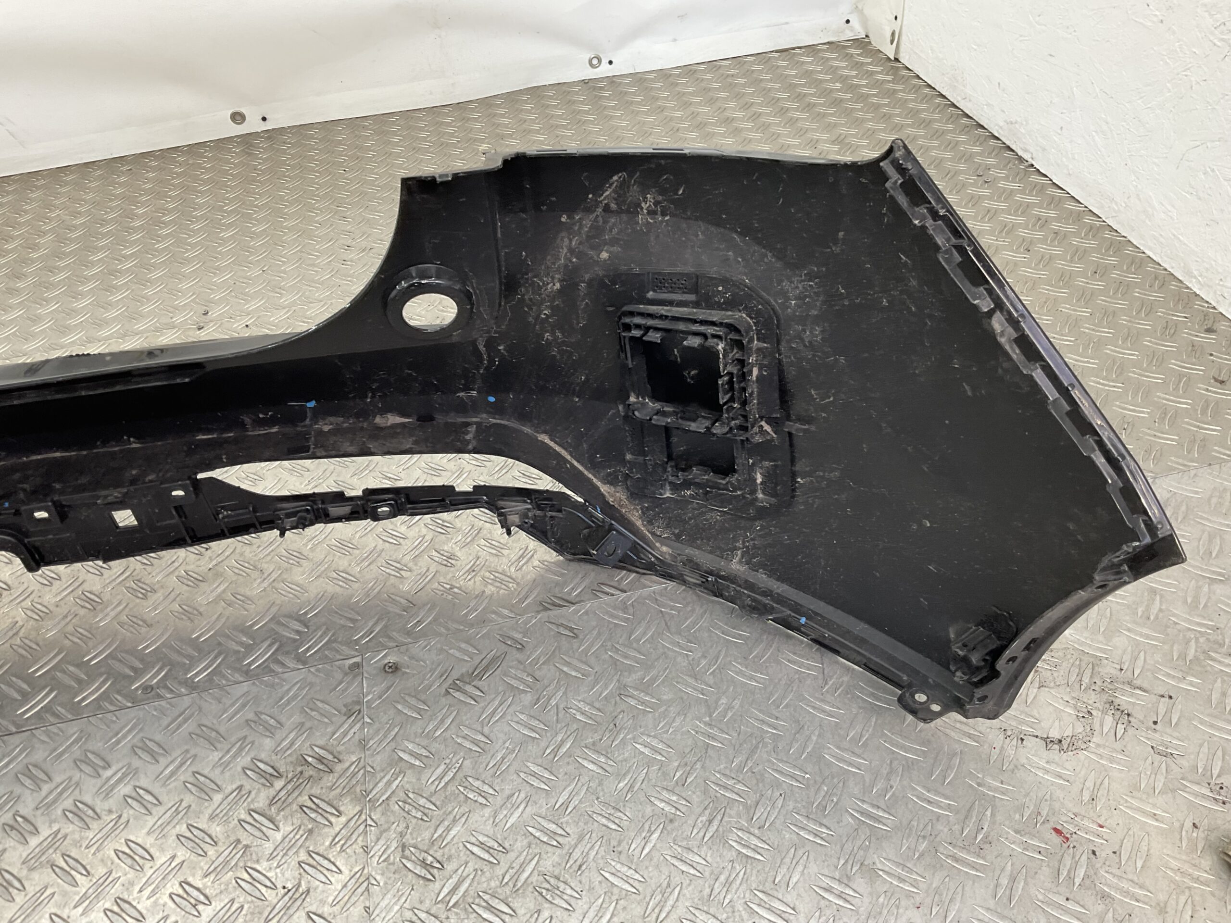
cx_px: 616
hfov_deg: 61.7
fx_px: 1031
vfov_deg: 48.2
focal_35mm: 29
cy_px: 462
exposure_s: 1/120
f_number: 1.8
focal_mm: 3
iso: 40
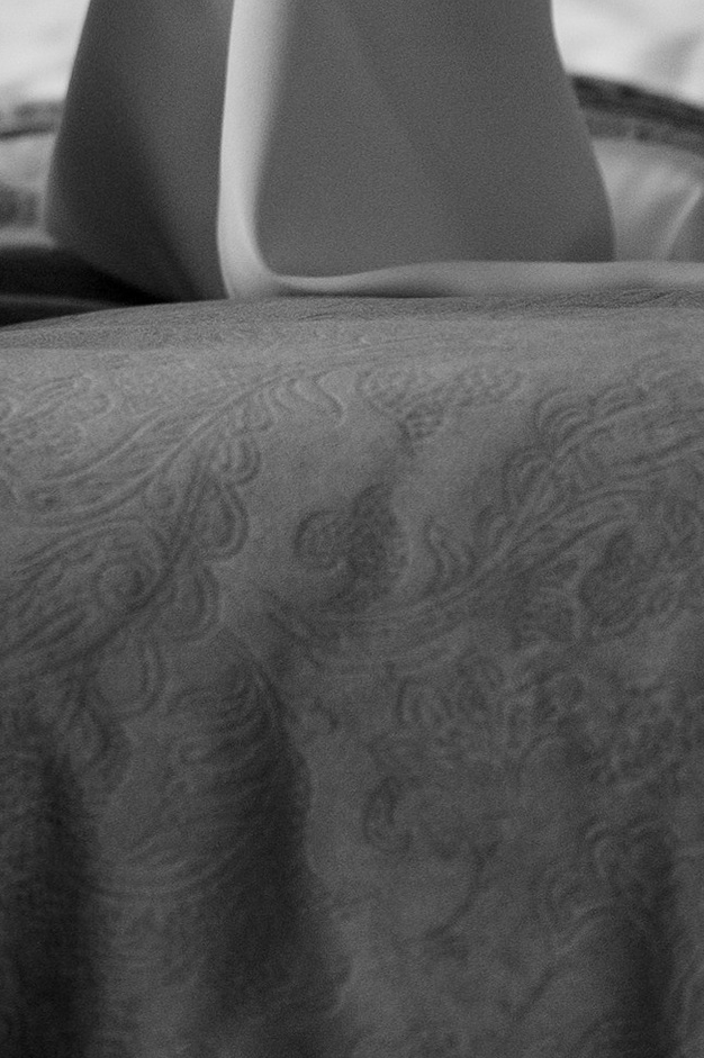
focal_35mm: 552
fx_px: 16215
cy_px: -644
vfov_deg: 3.7
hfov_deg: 2.5
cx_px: -602
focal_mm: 135
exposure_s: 1/320
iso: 500
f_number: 1.8
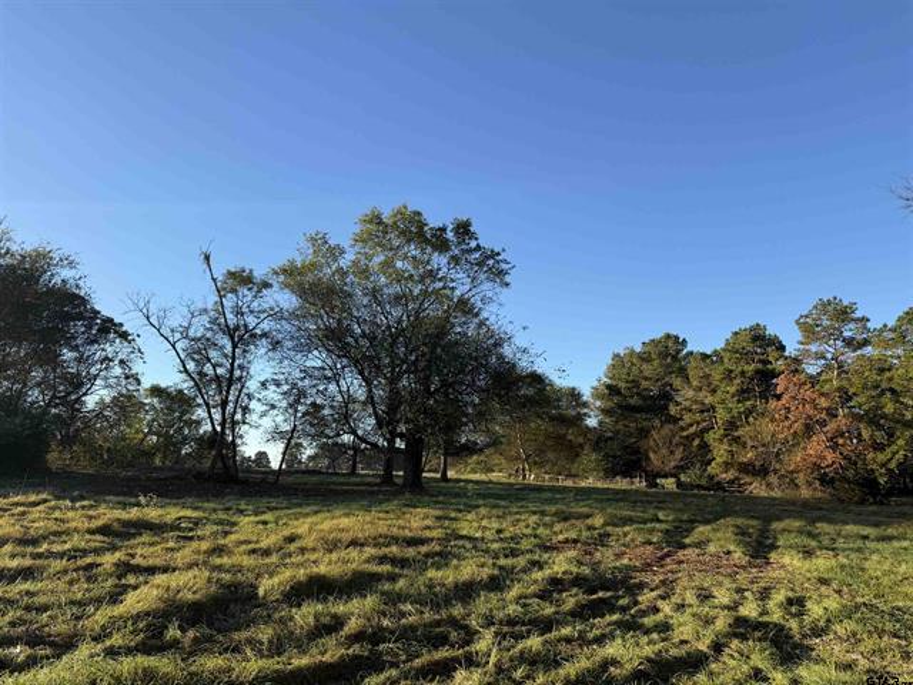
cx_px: 456
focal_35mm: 24
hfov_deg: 71.6
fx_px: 633
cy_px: 342
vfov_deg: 56.8
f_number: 1.78
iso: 80
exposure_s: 1/1653
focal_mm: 6.76
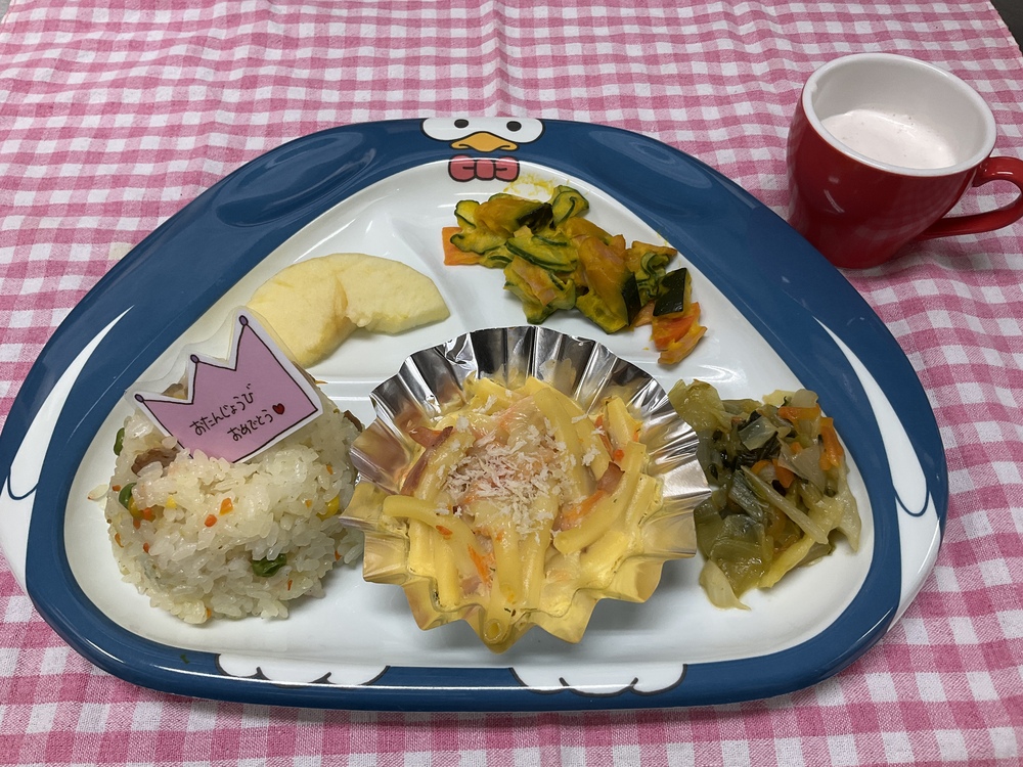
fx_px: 857
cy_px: 384
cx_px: 512
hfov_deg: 61.7
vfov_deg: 48.2
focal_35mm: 29
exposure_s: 1/120
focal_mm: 3
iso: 50
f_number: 1.8
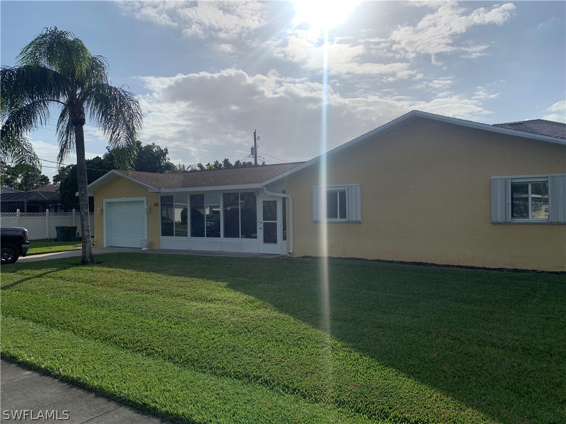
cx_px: 283
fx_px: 425
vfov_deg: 53.1
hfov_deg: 67.3
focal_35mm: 26
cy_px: 212
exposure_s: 1/8000
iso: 25
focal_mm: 4.25
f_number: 1.8
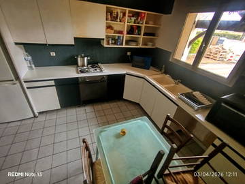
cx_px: 122
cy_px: 92
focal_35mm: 15
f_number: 2.2
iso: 200
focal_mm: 1.65
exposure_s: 1/33
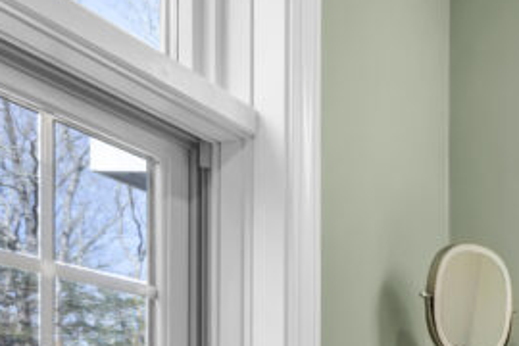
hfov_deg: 25.0
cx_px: 836
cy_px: 458
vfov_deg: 22.6
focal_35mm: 53
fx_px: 764
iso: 320
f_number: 7.1
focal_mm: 14
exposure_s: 1/60
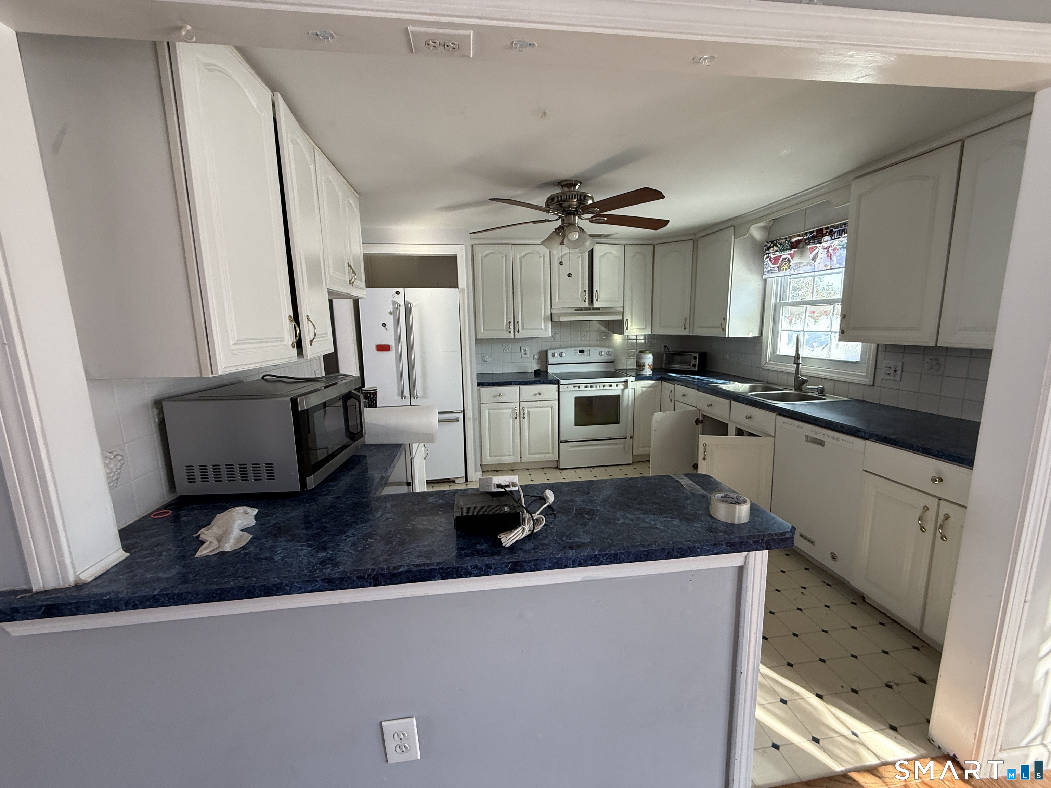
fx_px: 425
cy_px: 394
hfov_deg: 102.1
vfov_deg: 85.7
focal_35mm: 14
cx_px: 526
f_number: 2.2
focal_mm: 2.22
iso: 125
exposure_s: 1/99
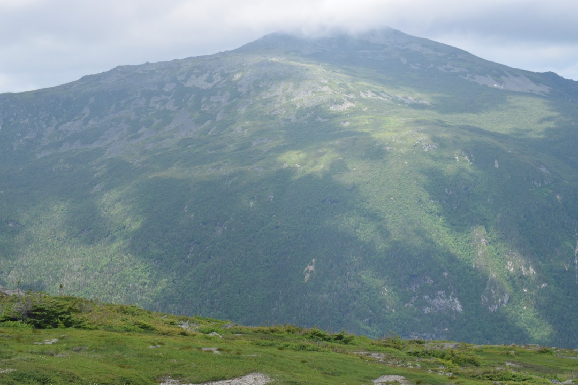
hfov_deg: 24.6
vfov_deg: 16.6
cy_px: 192
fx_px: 1324
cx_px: 289
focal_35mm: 82
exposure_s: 1/320
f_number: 16
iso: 800
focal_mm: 55
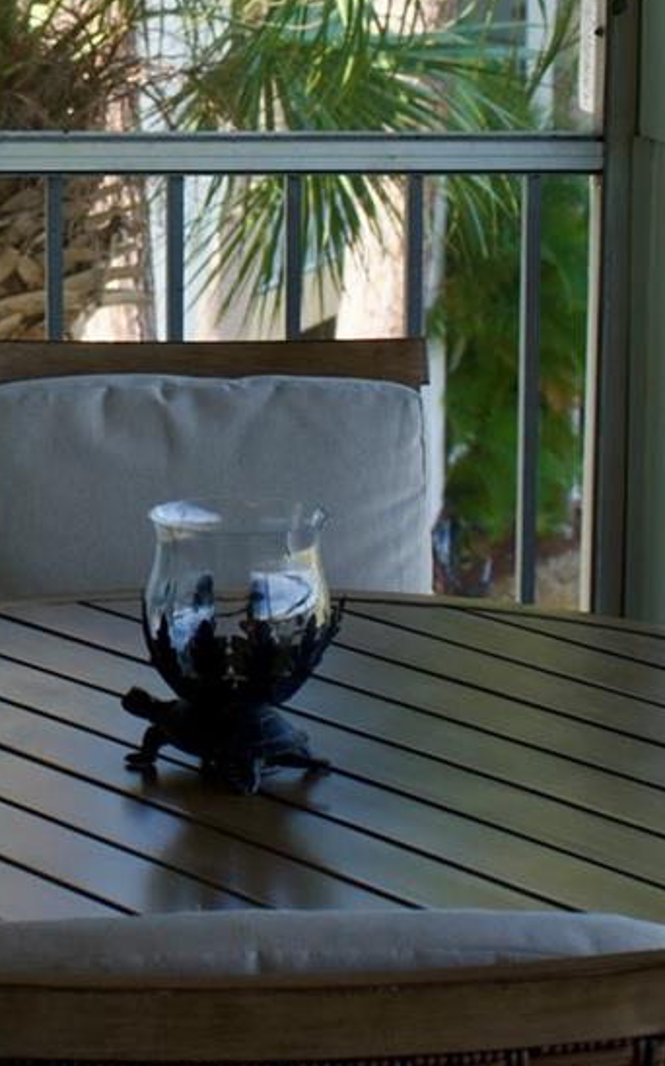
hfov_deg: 10.1
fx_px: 3716
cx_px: -51
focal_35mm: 128
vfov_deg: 16.3
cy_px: 292
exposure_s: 1/200
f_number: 4
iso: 200
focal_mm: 29
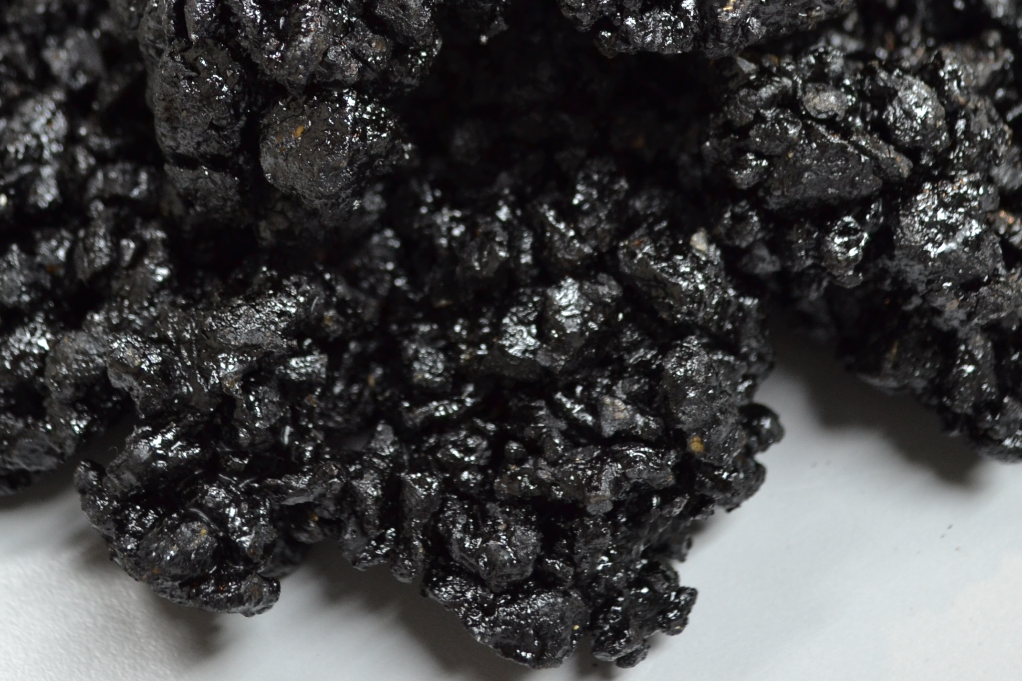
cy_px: -20
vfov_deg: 18.6
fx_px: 2015
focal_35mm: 71
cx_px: 466
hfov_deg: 28.4
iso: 400
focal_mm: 22
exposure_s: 1/15
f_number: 3.8
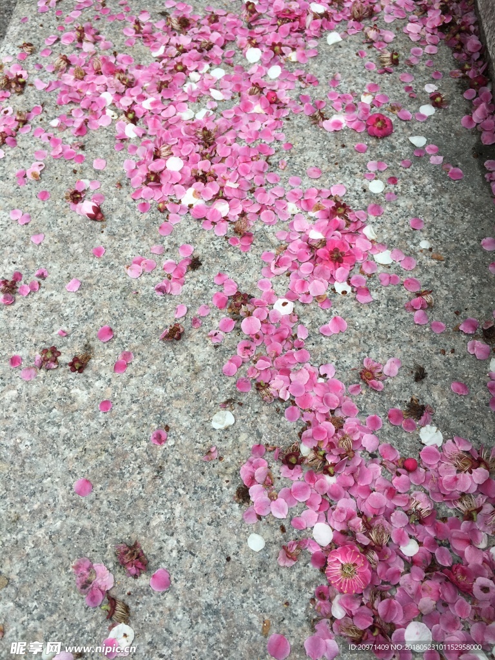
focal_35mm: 29
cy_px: 330
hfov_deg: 48.2
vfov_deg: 61.7
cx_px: 248
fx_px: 553
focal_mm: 4.15
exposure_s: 1/285
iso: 25
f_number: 2.2
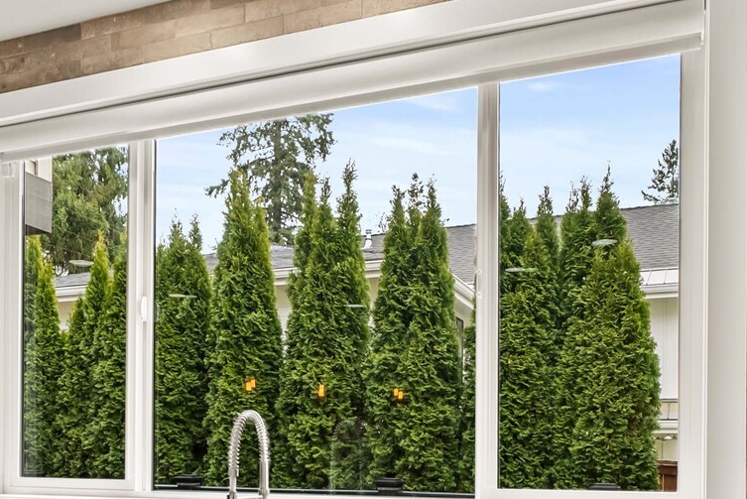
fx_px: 747
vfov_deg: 34.2
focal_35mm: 36
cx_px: 351
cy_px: 479
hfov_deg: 53.1
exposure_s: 1/30
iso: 1000
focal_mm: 16
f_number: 7.1
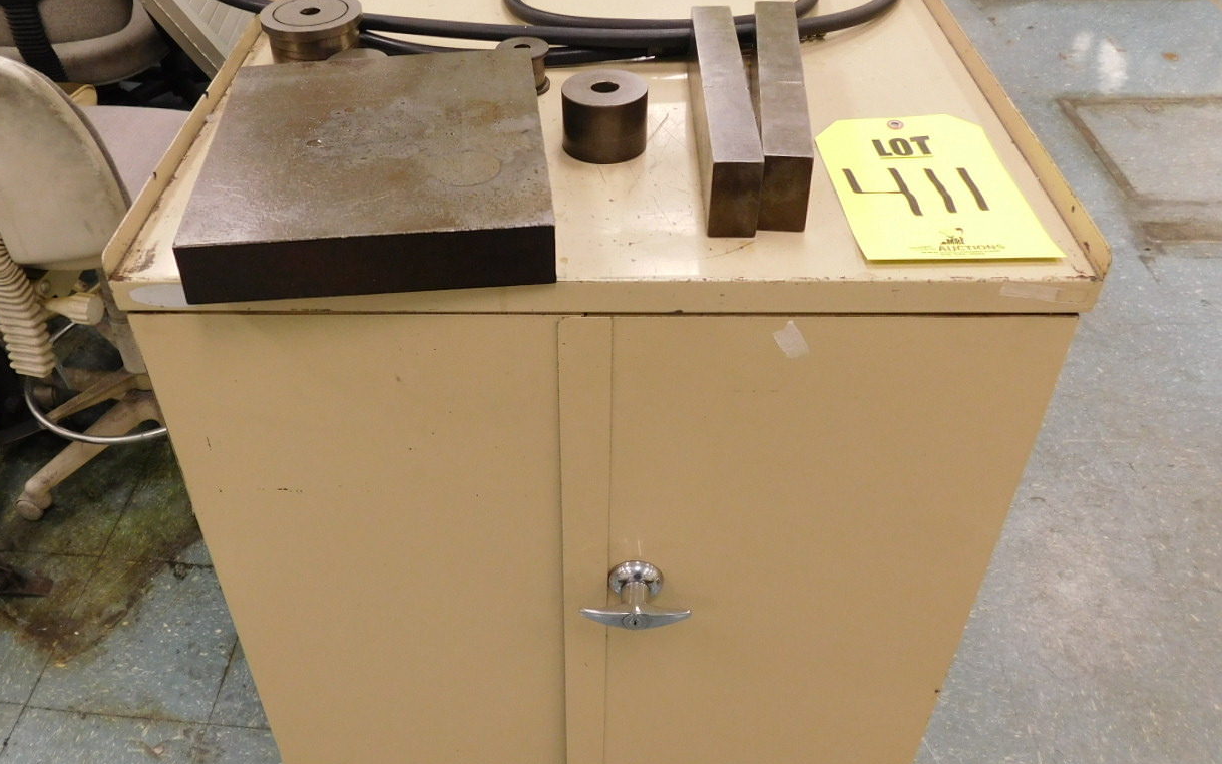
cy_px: 349
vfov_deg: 39.4
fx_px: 1066
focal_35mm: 32
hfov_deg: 59.1
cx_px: 485
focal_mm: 4
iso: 180
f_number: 3
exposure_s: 1/30
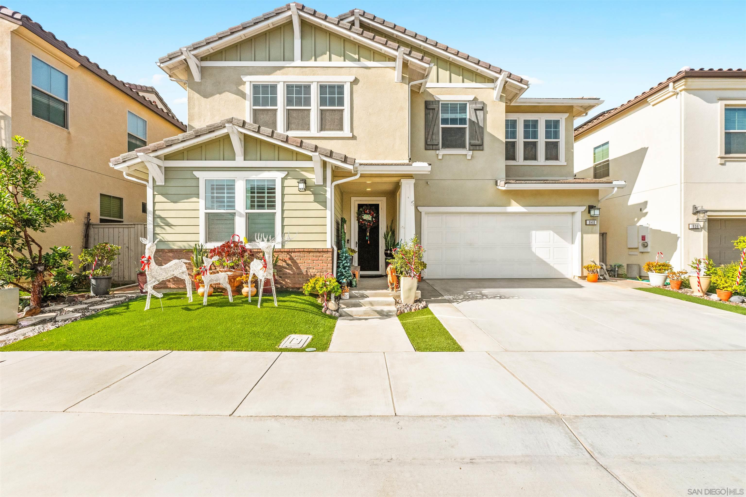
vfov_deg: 81.2
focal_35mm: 14
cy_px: 248
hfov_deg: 104.3
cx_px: 373
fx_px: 290
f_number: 8
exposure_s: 1/4000
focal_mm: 14
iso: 1000
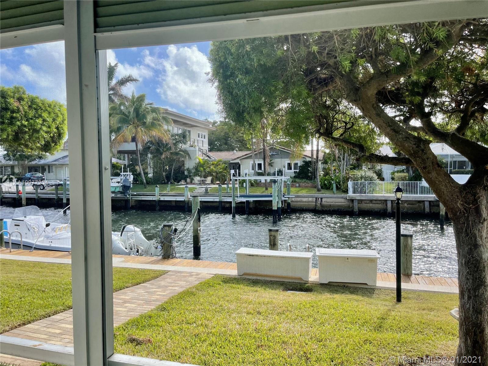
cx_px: 244
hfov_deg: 67.3
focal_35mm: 26
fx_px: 367
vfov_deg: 53.1
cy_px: 183
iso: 32
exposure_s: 1/1212
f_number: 1.6
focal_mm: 5.1
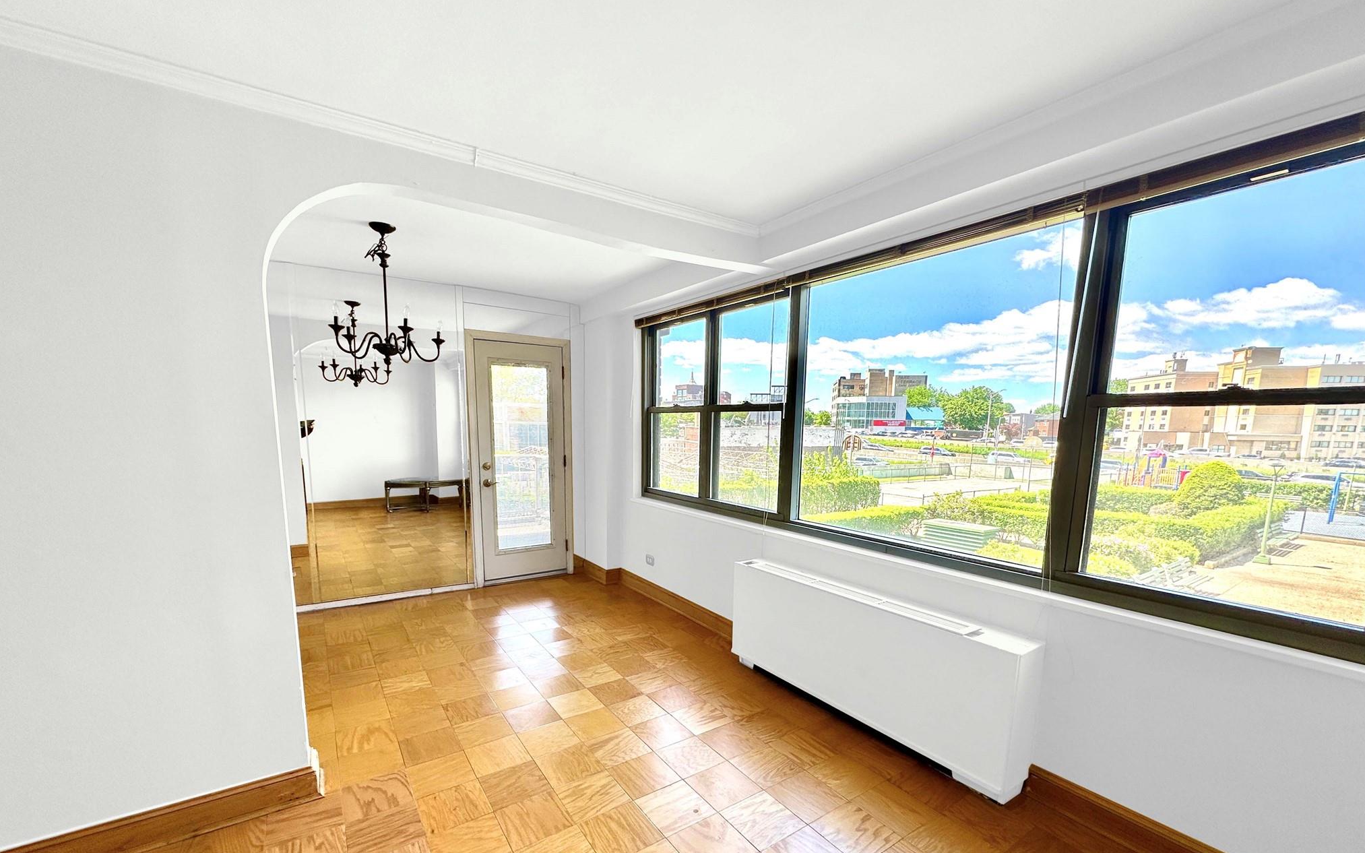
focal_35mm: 15
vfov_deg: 74.0
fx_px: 558
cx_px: 680
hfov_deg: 101.5
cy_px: 508
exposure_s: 1/243
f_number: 2.2
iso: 40
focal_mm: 2.22
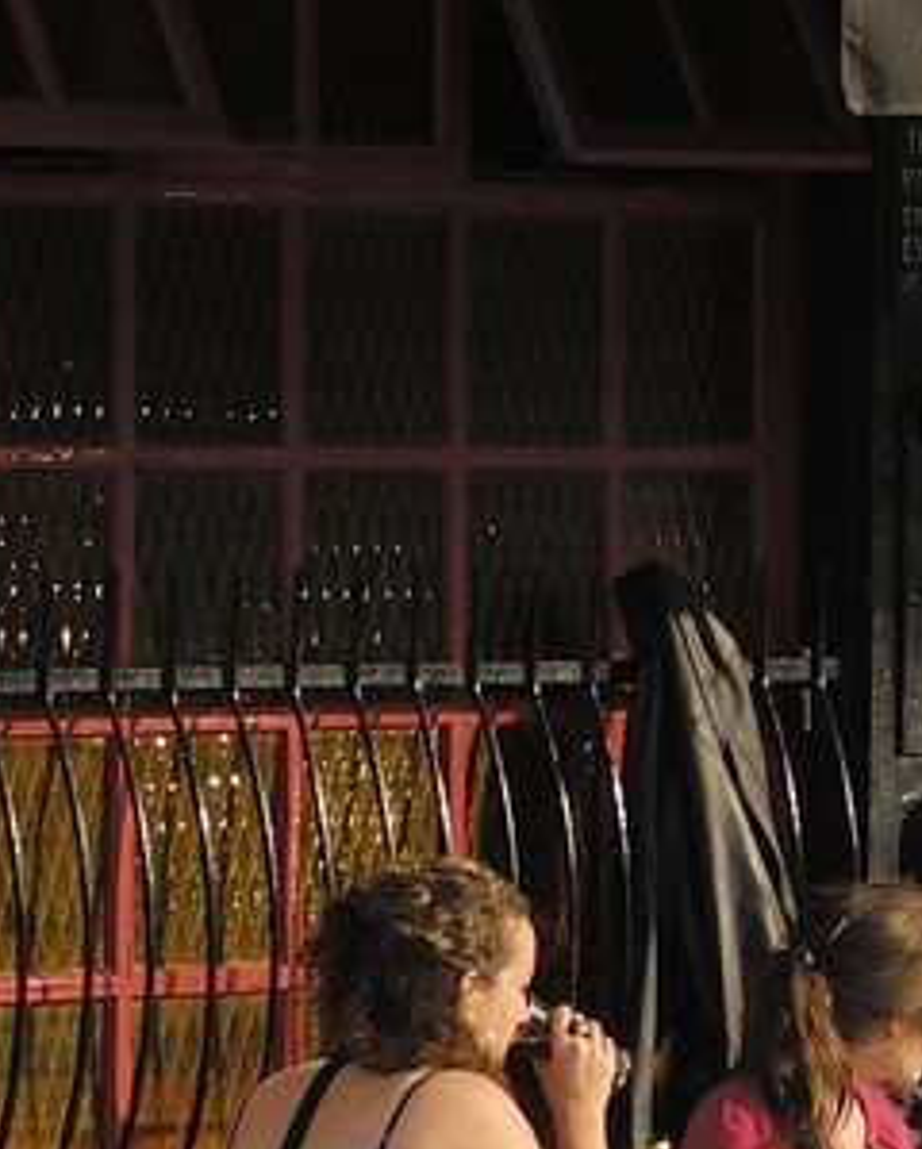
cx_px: 2655
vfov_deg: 5.3
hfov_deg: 4.2
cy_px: 134
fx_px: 12289
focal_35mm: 361
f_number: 6.7
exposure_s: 1/160
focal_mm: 48
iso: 100
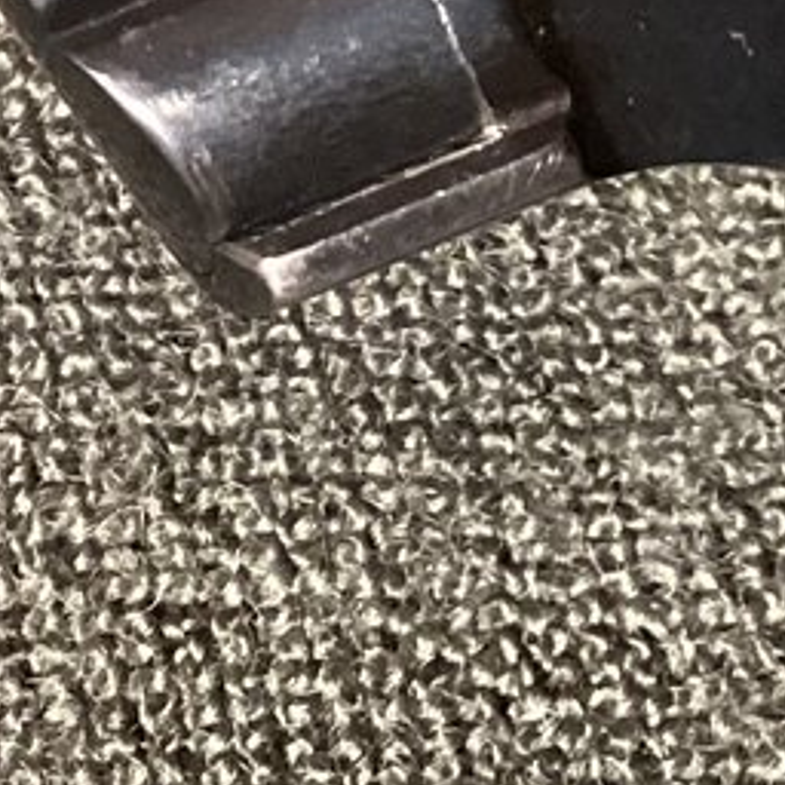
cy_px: -434
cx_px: -1078
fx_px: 4156
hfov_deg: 9.6
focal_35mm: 162
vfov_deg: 10.4
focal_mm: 3.3
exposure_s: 1/30
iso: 320
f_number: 2.4
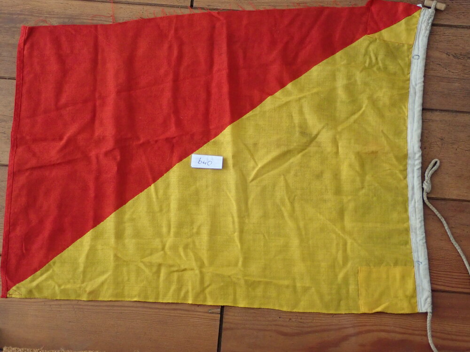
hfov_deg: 29.8
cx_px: 235
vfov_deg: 22.6
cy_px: 176
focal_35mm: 65
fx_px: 883
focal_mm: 11.78
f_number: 3.8
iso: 800
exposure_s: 1/60
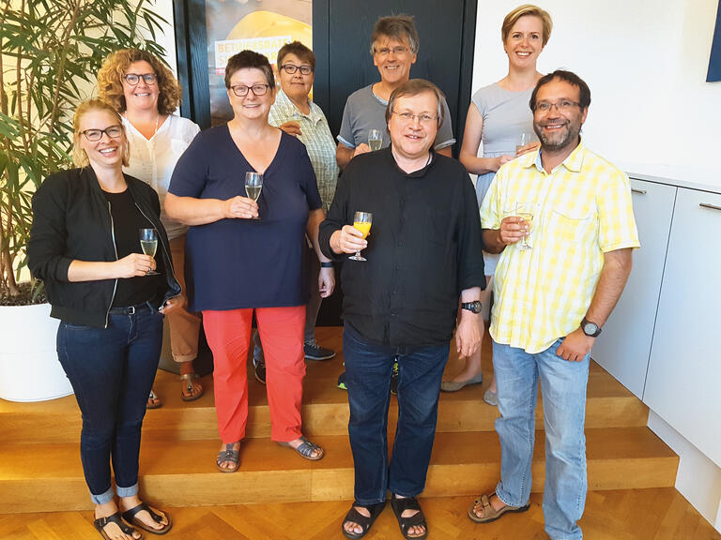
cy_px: 270
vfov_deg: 53.1
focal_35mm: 26
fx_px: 542
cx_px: 360
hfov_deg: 67.3
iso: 200
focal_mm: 4.2
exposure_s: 1/25
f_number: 1.7
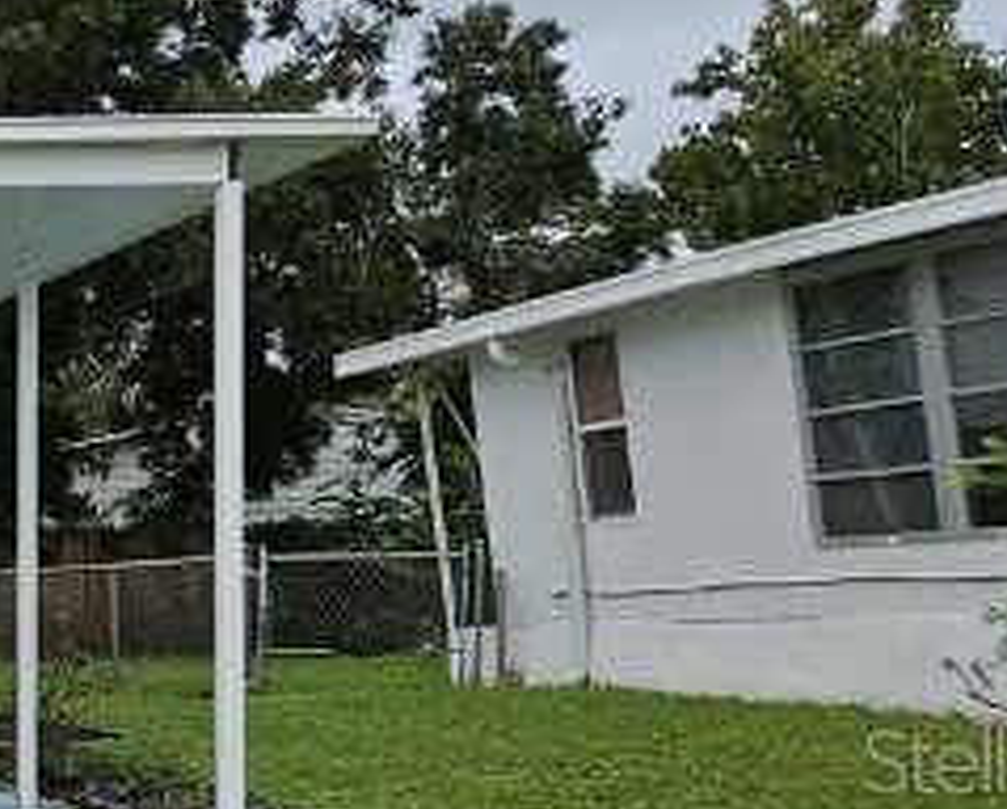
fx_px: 2866
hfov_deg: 16.2
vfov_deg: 15.8
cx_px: -897
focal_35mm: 96
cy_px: 758
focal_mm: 5.4
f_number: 1.8
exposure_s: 1/1016
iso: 25
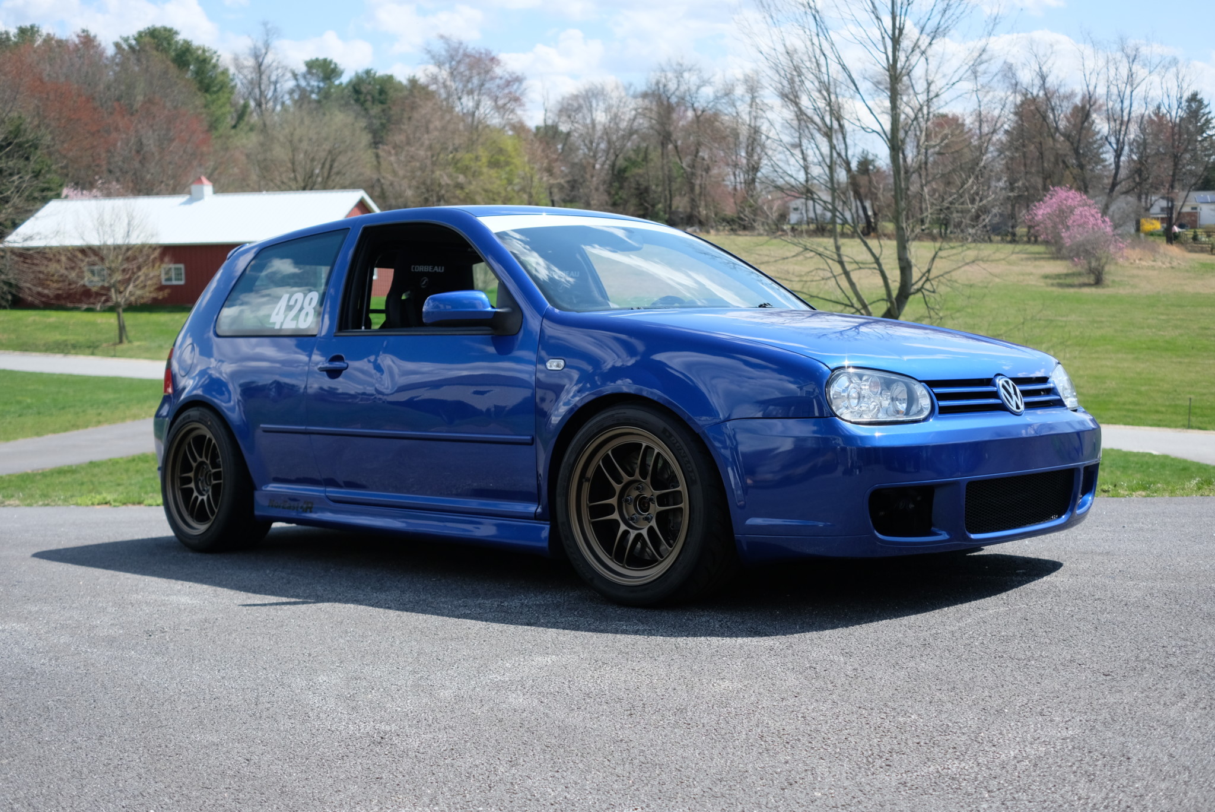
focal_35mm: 41
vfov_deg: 32.7
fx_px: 1384
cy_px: 406
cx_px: 608
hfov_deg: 47.4
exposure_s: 1/4000
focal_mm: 27
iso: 500
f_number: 3.2
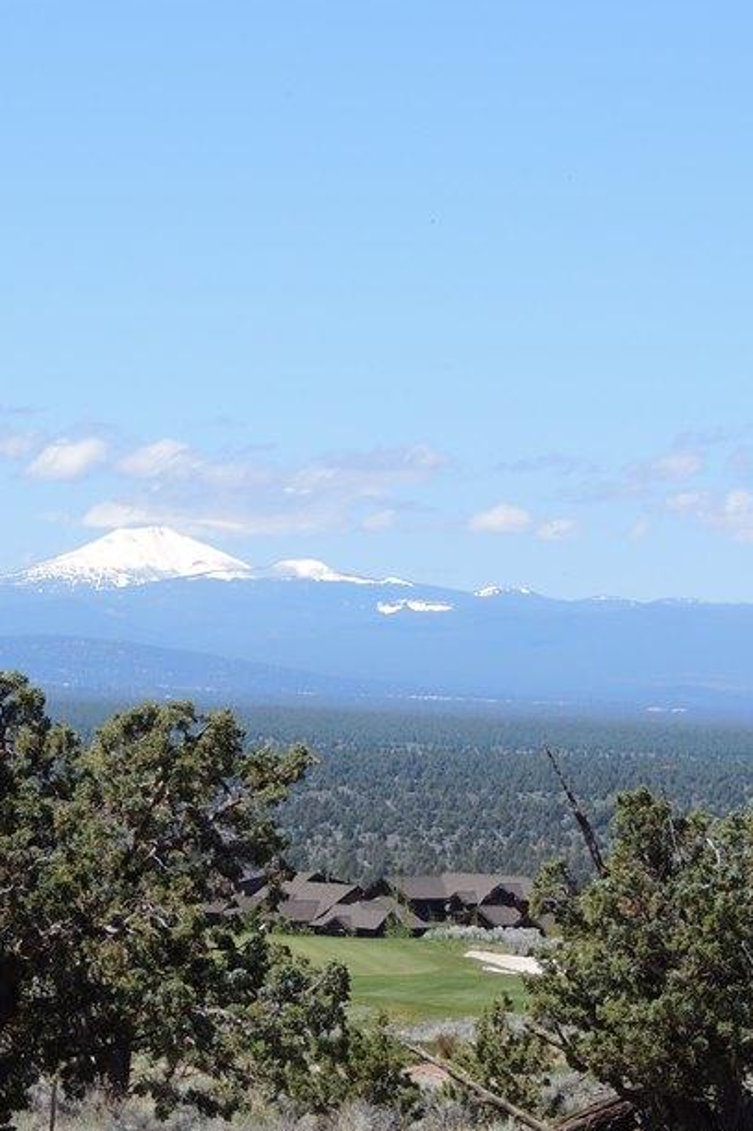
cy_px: 700
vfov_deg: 11.2
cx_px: 222
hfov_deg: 7.5
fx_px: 5744
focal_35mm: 183
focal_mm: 18.7
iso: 100
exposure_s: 1/640
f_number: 4.2
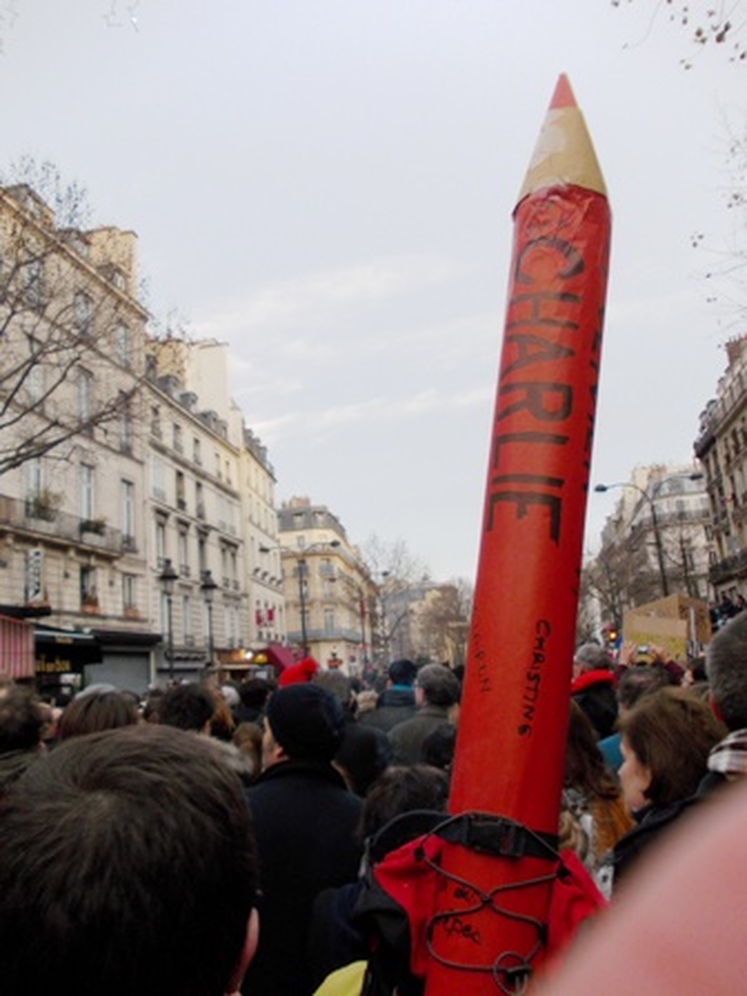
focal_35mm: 28
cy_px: 498
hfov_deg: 49.7
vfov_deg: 63.4
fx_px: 806
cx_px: 374
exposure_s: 1/160
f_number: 2.7
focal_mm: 4
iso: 80
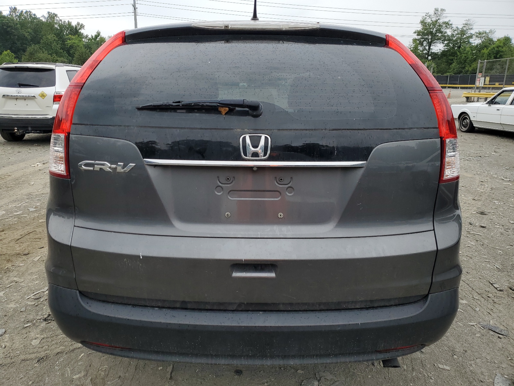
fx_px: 386
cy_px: 193
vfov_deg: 53.1
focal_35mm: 26
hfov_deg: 67.3
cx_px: 257
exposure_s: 1/1250
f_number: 1.5
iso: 50
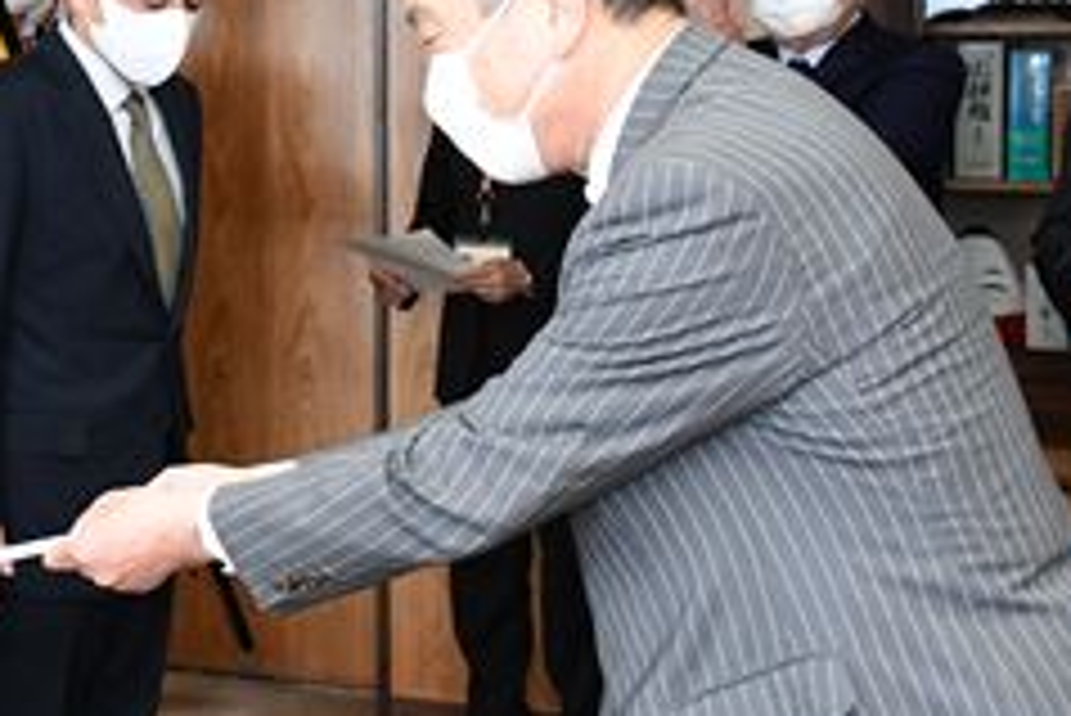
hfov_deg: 18.6
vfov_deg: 12.8
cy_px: 227
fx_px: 3185
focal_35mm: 107
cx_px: 32
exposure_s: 1/250
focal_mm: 34
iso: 2500
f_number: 6.3
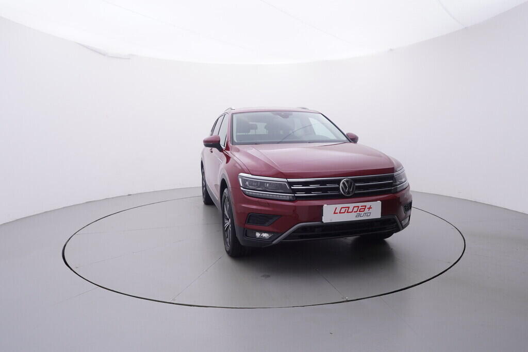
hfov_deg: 77.3
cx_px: 264
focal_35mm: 22
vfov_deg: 56.2
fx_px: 330
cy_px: 176
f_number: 5
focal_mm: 15
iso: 200
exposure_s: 1/80
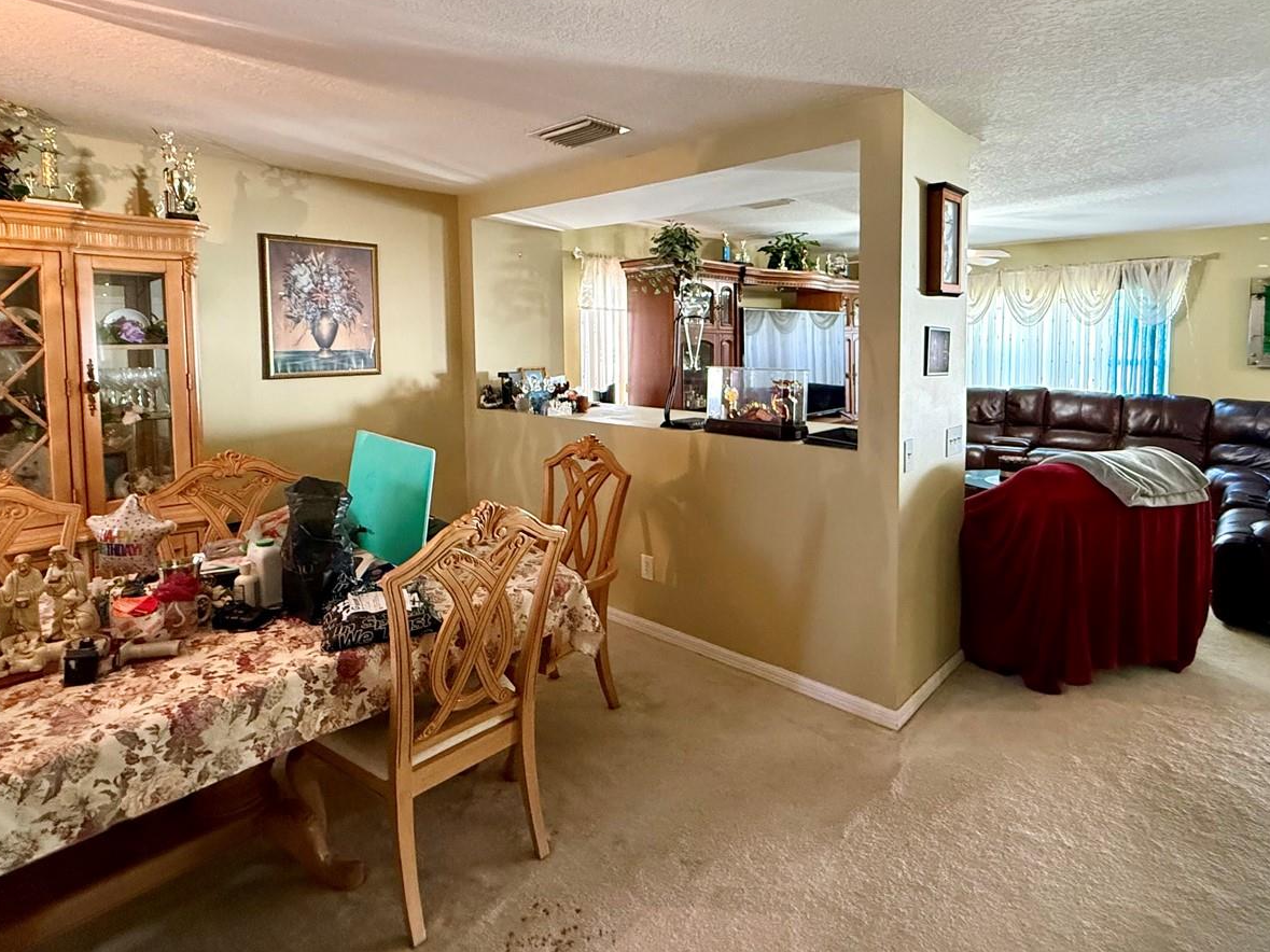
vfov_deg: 67.9
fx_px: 697
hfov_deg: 84.4
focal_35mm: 19
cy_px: 376
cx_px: 695
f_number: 2.2
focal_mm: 2.22
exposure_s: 1/60
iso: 640
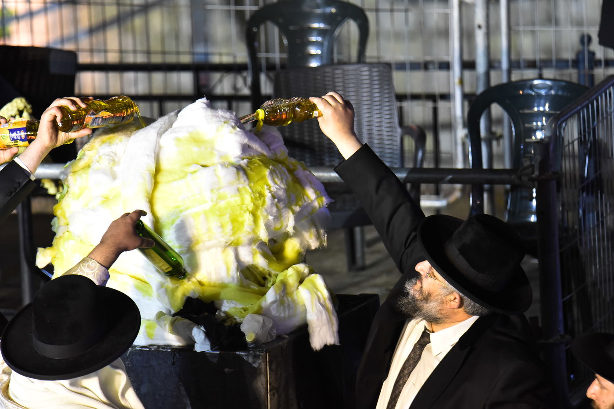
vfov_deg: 3.1
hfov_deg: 4.6
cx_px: 307
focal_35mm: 450
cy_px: 204
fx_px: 7674
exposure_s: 1/80
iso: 3200
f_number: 6
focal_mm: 450
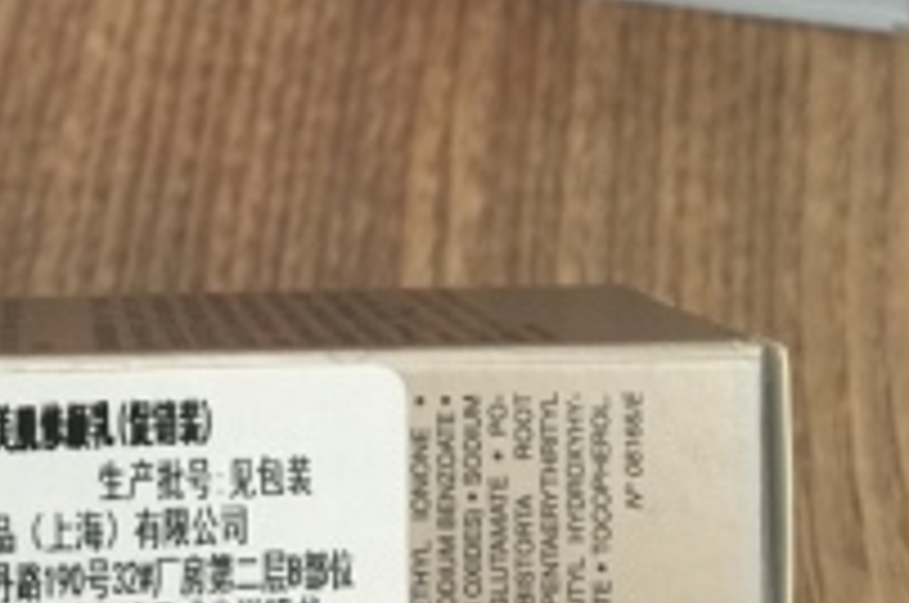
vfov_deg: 19.9
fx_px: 1689
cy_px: 68
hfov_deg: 29.6
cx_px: 207
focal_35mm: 67
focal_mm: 4.15
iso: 100
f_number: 2.2
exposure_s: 1/17
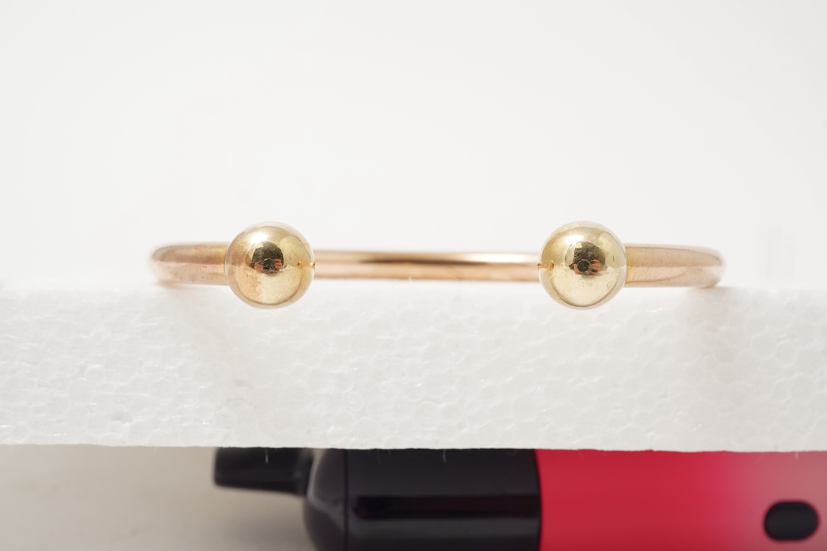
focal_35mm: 45
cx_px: 414
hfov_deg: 43.6
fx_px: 1034
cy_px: 276
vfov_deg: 29.9
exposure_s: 1/125
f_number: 22
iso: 400
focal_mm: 30
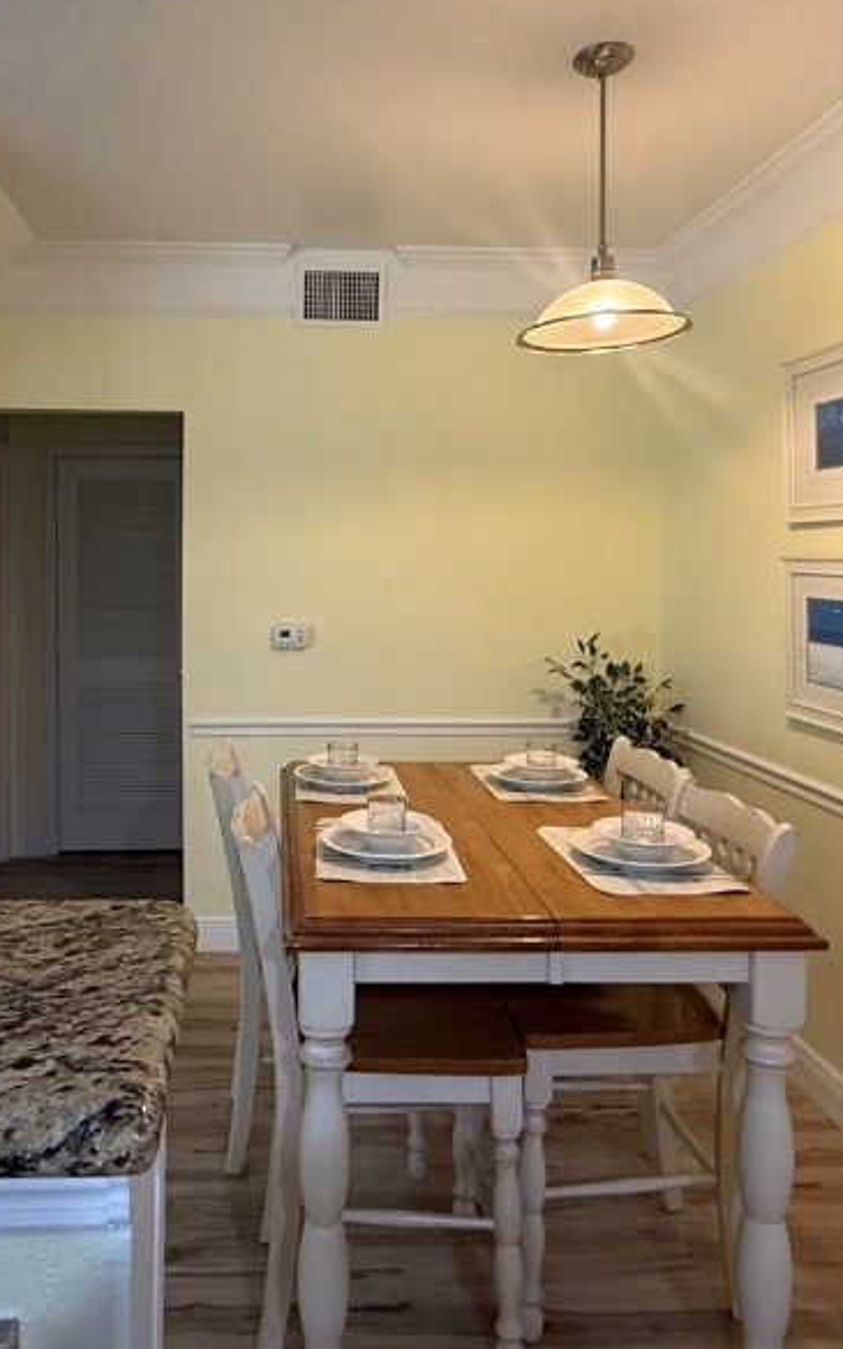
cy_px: 577
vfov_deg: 70.0
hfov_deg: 47.1
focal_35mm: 26
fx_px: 956
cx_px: 305
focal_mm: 2.22
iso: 320
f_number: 2.2
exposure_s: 1/60
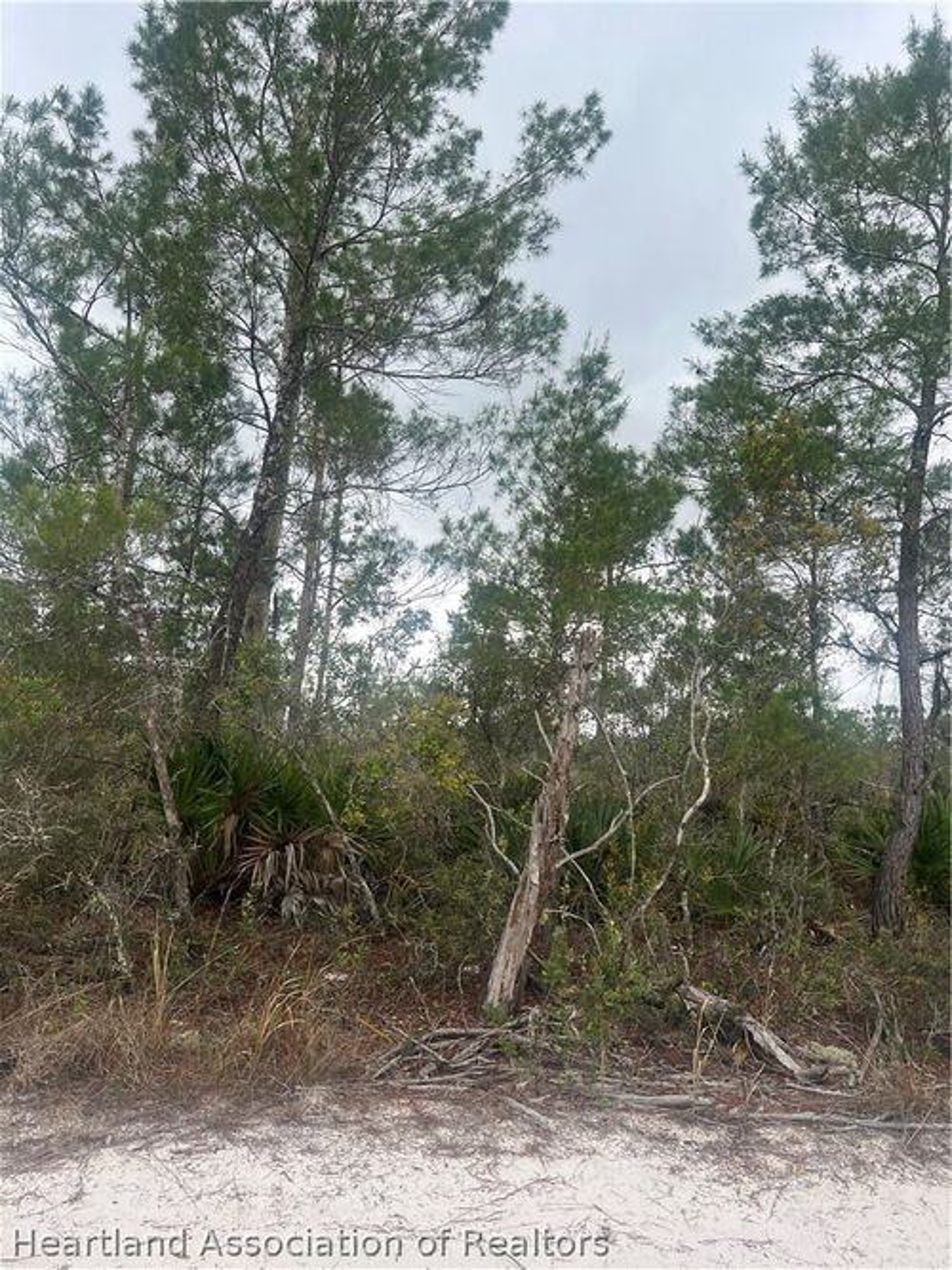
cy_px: 635
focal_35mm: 26
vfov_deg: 67.3
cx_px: 476
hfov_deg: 53.0
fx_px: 954
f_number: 1.5
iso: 50
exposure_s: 1/1183
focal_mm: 5.7
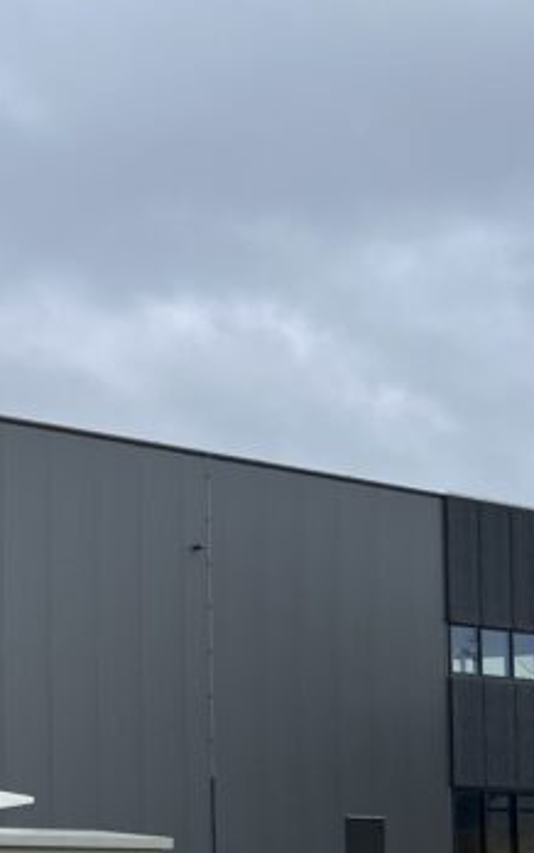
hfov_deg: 14.4
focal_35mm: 81
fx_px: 1883
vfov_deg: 25.3
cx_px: -394
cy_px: 598
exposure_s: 1/853
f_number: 1.5
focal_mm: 5.7
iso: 50
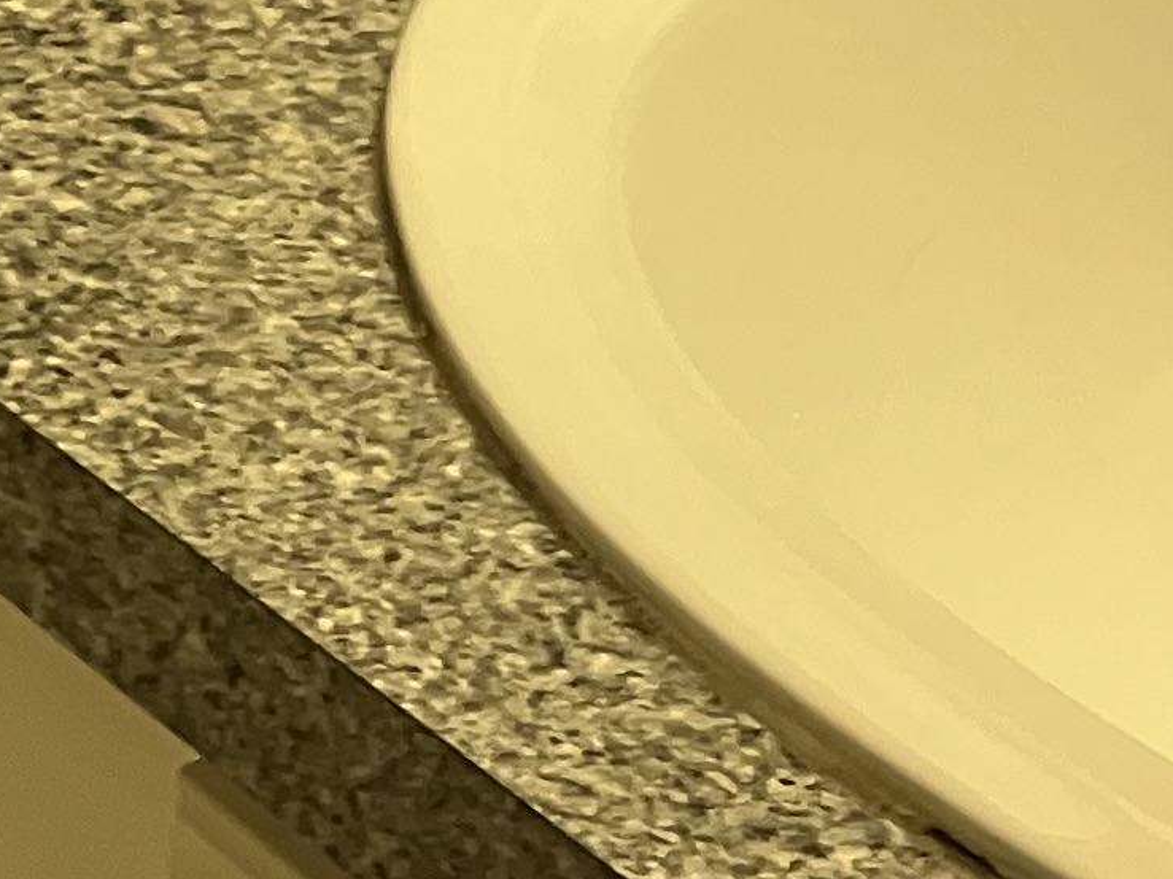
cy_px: -1192
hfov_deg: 11.4
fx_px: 5183
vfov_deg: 8.8
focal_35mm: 153
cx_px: -1330
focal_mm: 3.99
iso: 160
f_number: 1.8
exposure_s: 1/60
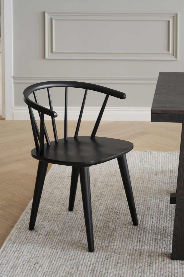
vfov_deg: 23.9
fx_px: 652
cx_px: 92
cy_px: 138
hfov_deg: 16.1
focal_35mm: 85
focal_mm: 85
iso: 500
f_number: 6.3
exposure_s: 1/5
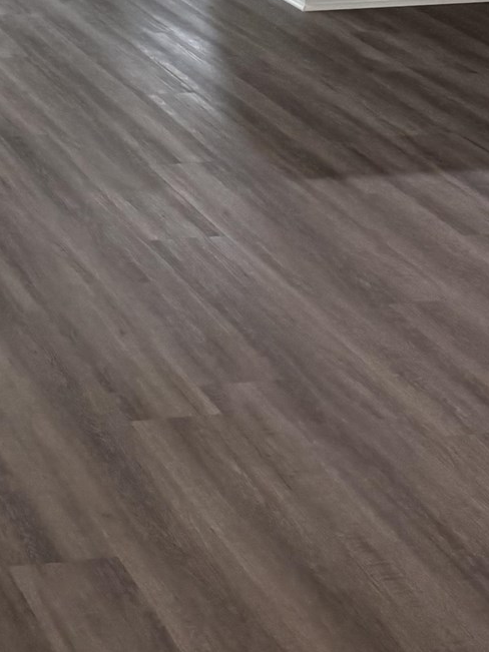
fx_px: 1602
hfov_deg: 15.5
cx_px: -325
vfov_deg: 20.1
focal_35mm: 85
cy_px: -307
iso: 200
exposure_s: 1/120
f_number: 1.78
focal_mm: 6.76
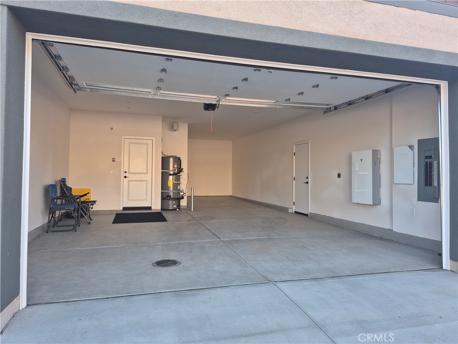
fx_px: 304
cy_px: 172
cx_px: 229
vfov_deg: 58.9
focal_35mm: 23
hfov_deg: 73.9
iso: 40
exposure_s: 1/180
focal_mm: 5.4
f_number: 1.8
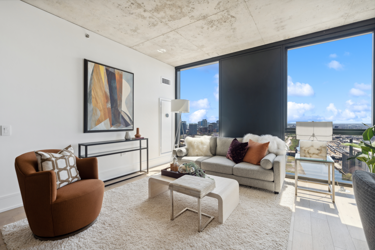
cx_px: 188
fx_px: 167
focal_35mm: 16
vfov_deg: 73.7
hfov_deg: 96.7
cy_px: 125
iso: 320
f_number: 8
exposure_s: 1/100
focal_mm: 16
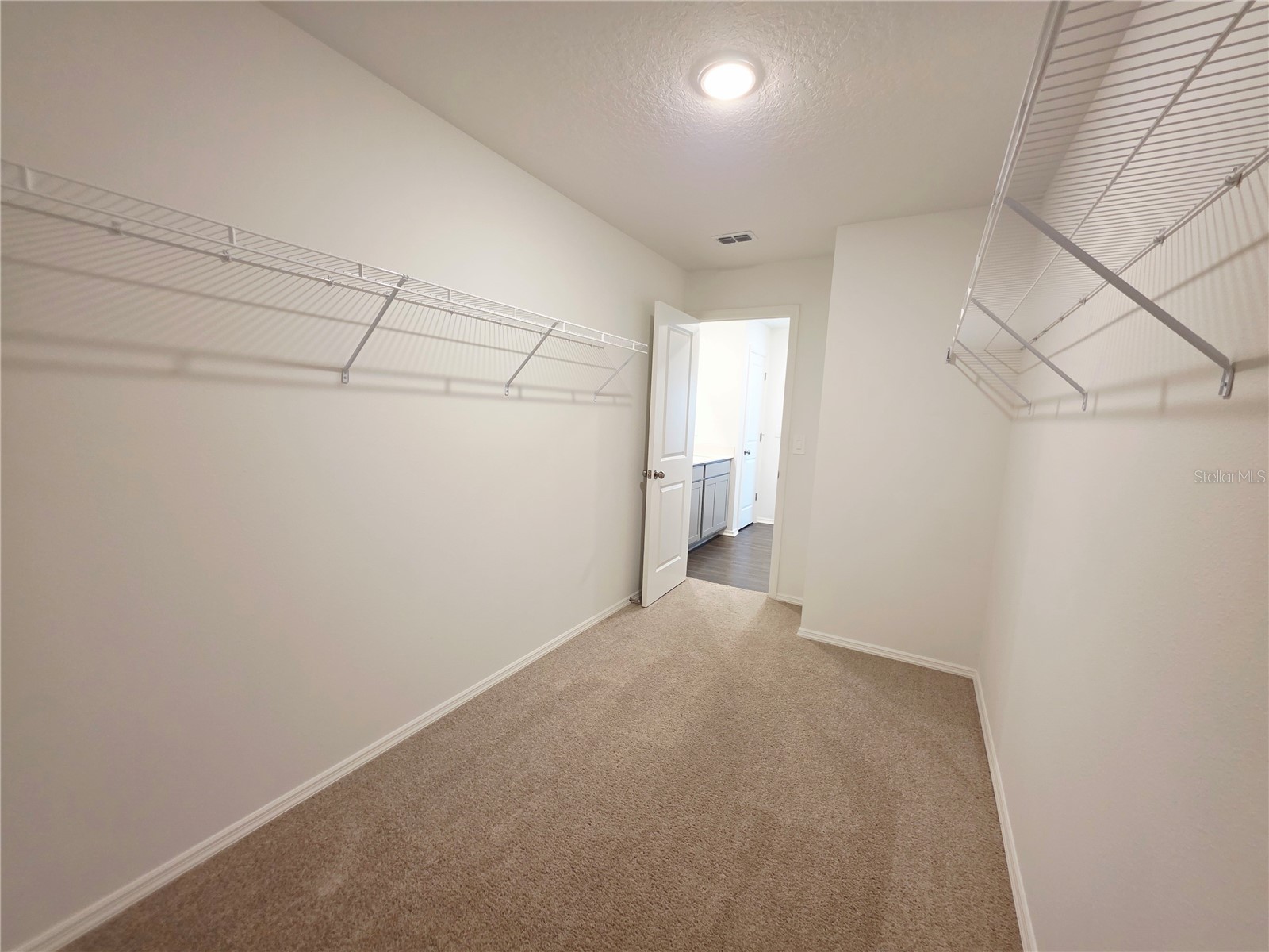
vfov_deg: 89.9
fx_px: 477
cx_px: 634
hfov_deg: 106.2
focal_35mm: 13
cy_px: 476
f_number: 1.9
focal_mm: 2.2
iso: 160
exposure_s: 1/60
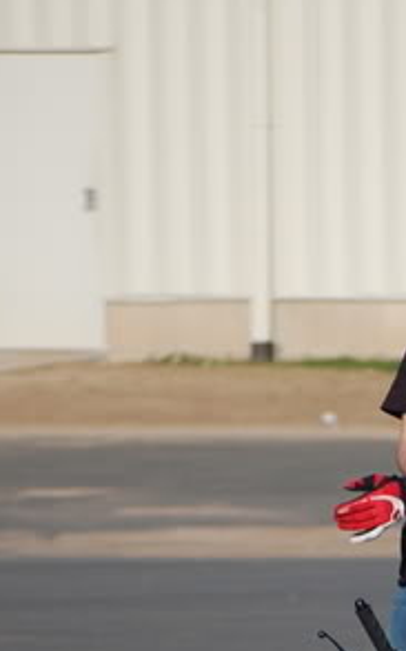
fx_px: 14772
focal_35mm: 834
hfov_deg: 1.6
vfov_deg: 2.5
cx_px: 550
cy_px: 580
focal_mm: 200
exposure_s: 1/500
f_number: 5.6
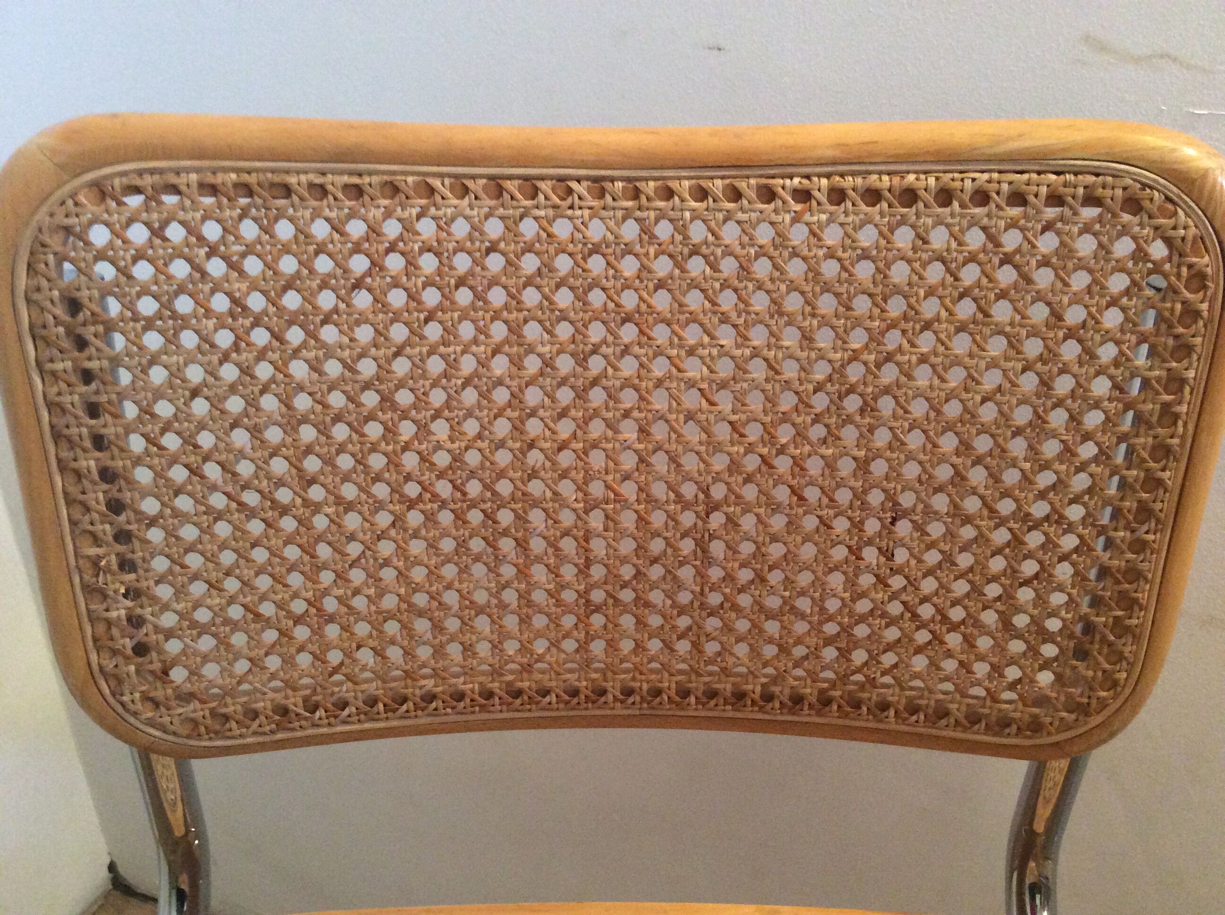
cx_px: 612
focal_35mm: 32
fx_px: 1131
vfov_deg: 44.1
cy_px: 458
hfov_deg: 56.9
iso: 320
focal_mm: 3.3
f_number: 2.4
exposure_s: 1/20
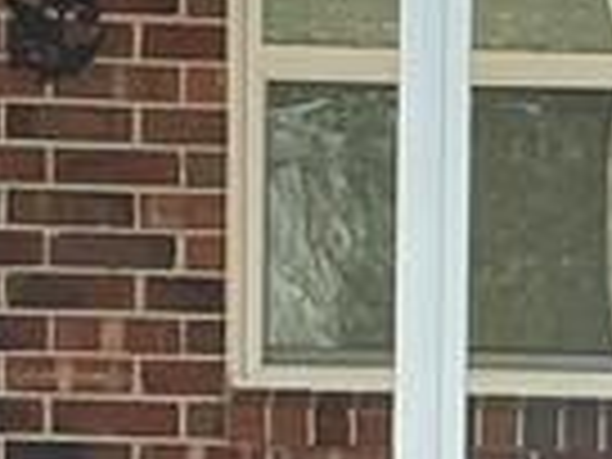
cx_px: 814
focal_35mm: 219
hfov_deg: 8.9
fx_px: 3872
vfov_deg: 6.8
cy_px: 482
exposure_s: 1/469
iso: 25
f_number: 1.8
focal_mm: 3
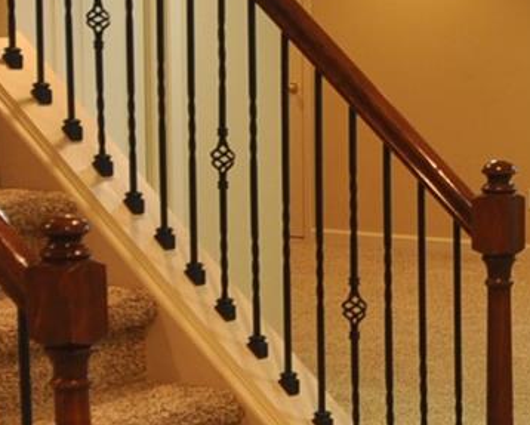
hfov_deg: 15.1
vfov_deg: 13.7
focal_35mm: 113
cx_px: 906
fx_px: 1774
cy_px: 241
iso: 400
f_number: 4.5
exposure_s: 1/20
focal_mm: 18
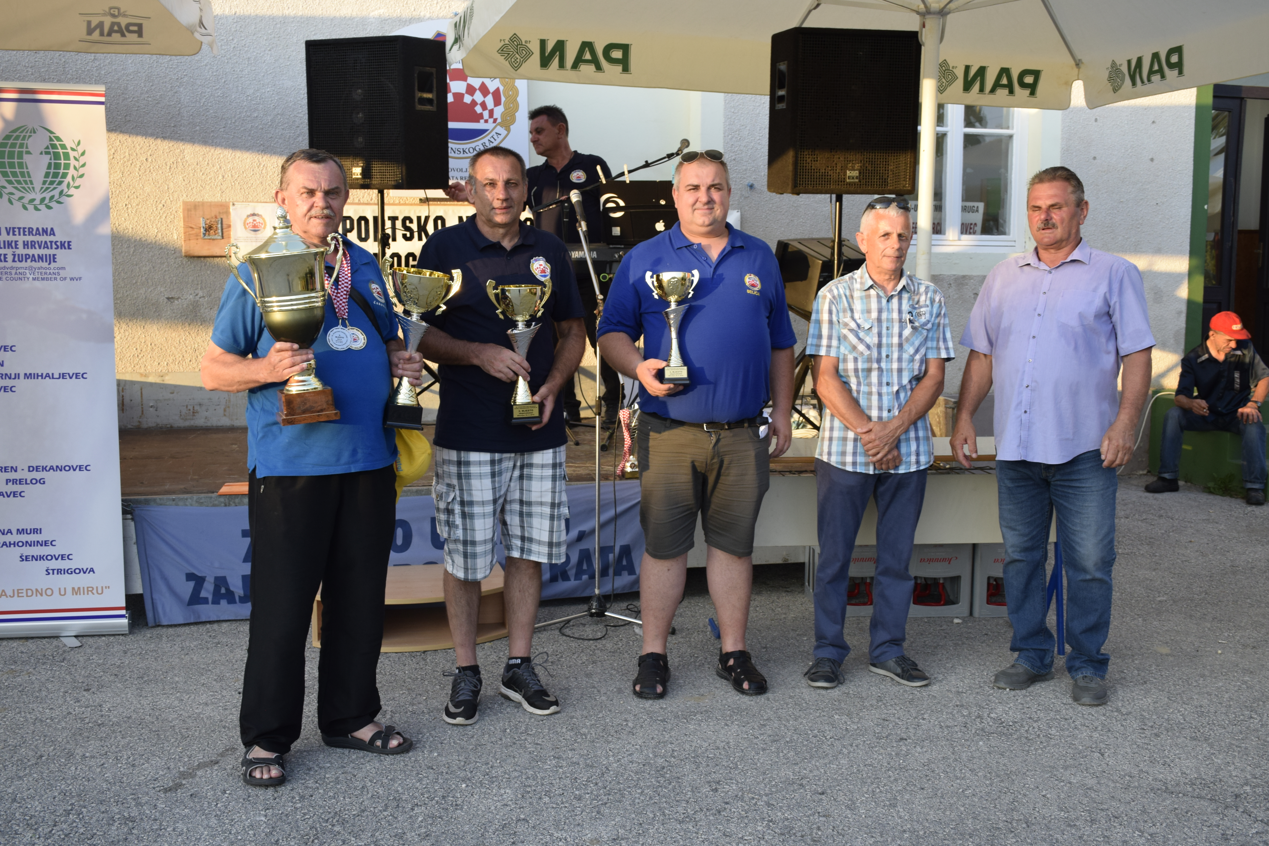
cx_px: 634
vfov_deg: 34.2
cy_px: 423
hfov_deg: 49.6
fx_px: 1375
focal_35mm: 39
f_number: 6.7
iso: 400
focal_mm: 26
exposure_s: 1/180
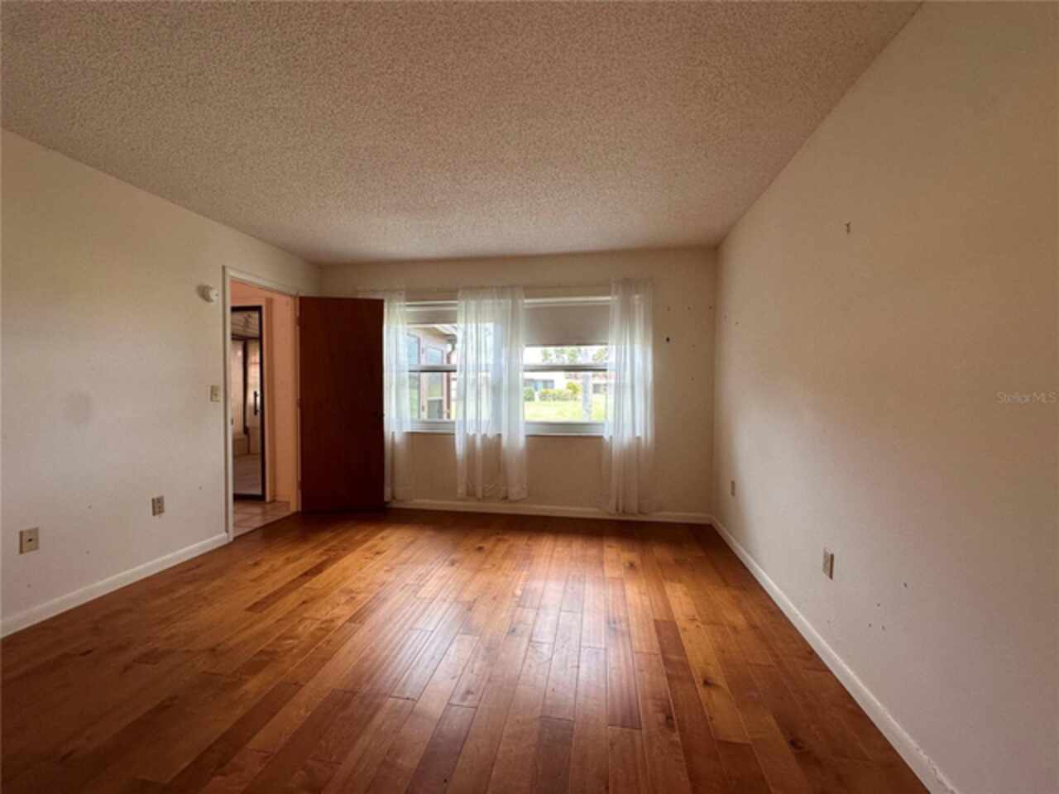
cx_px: 530
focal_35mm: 14
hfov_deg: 102.1
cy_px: 397
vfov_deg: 85.7
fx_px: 428
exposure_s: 1/120
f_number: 2.2
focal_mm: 2.22
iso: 125
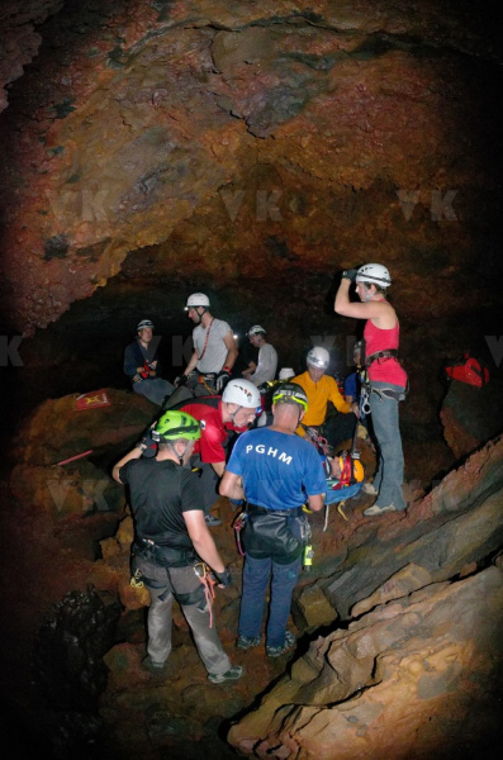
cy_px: 380
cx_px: 252
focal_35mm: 16
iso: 5000
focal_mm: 10.5
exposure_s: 1/40
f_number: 8
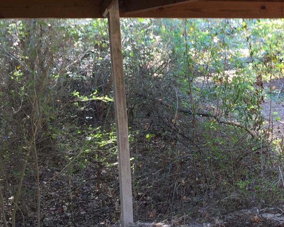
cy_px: 84
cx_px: 242
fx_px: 589
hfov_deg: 26.4
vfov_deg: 21.8
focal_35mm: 70
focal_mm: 4.15
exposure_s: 1/60
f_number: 2.2
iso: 40
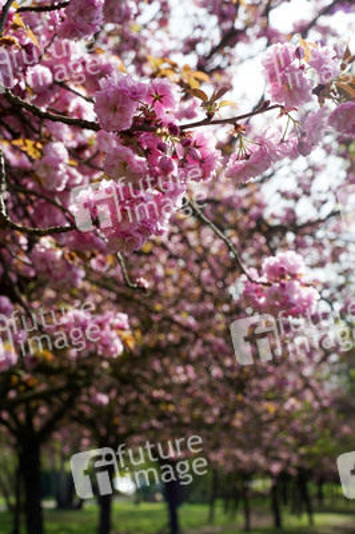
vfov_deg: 32.4
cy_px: 267
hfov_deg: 21.9
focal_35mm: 62
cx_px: 178
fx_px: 919
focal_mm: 62
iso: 320
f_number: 8
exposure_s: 1/125
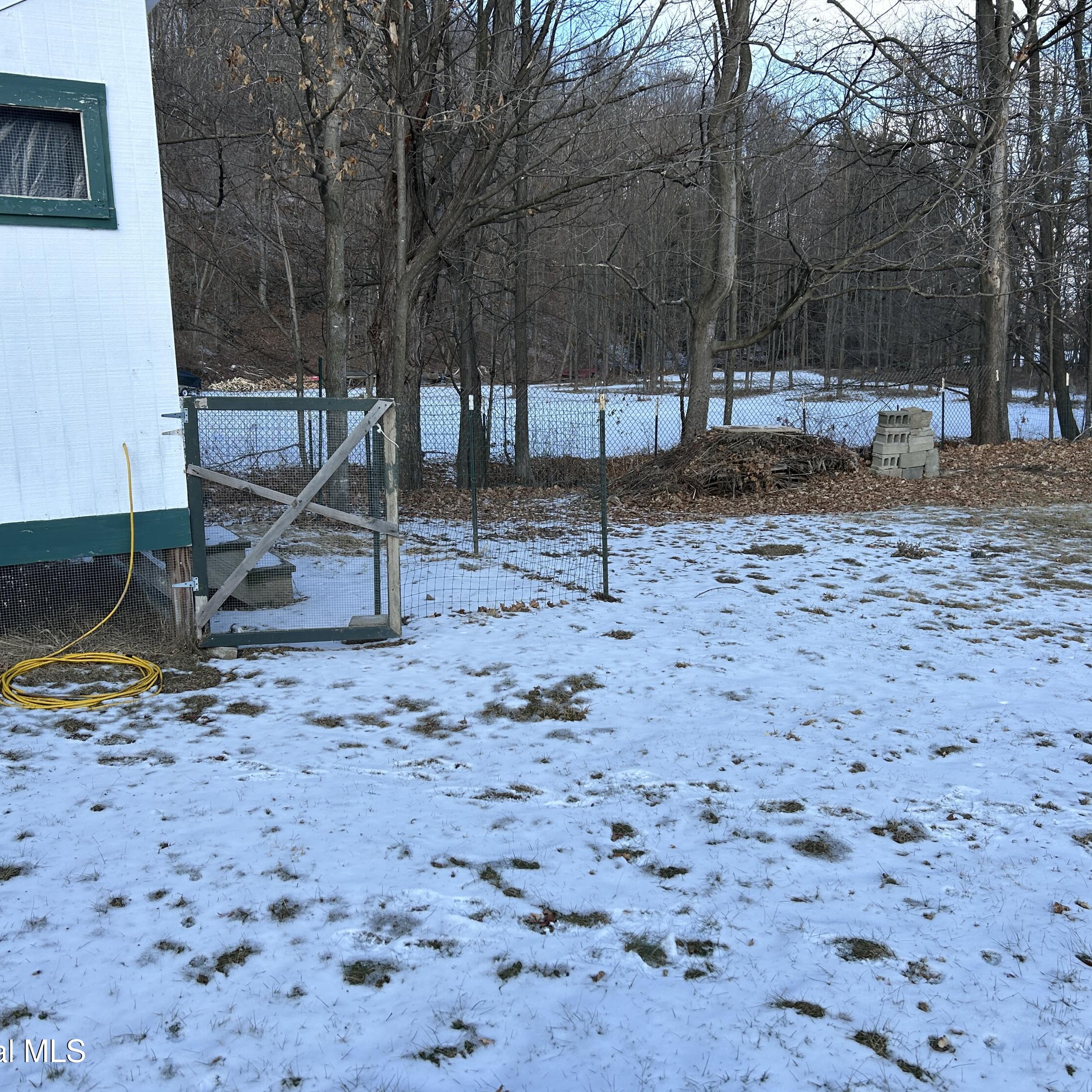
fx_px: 1106
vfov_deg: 52.5
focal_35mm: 31
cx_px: 559
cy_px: 549
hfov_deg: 52.5
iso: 50
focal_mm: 5.7
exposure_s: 1/2083
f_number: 1.5
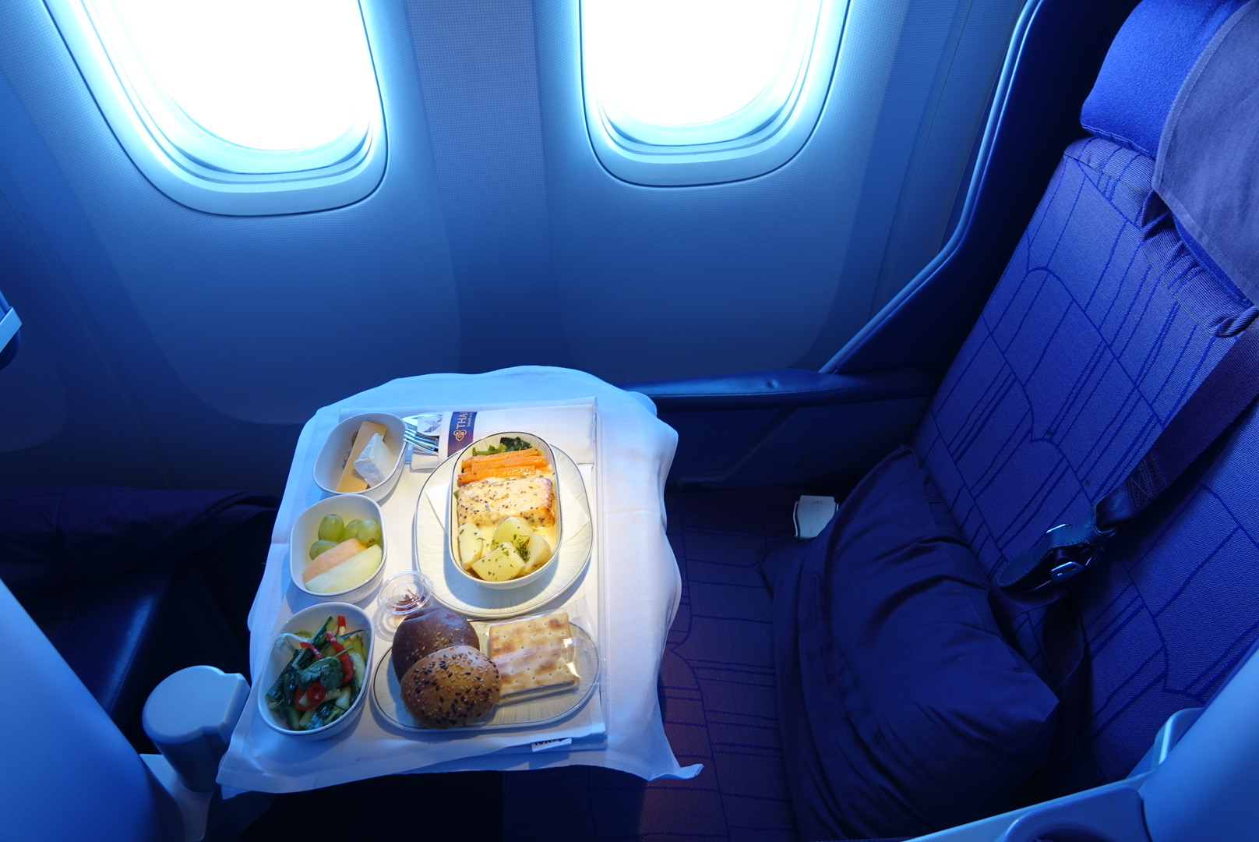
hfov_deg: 73.7
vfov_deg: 53.2
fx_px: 840
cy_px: 421
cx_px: 630
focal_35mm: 24
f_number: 2.5
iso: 125
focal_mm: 8.8
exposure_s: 1/30
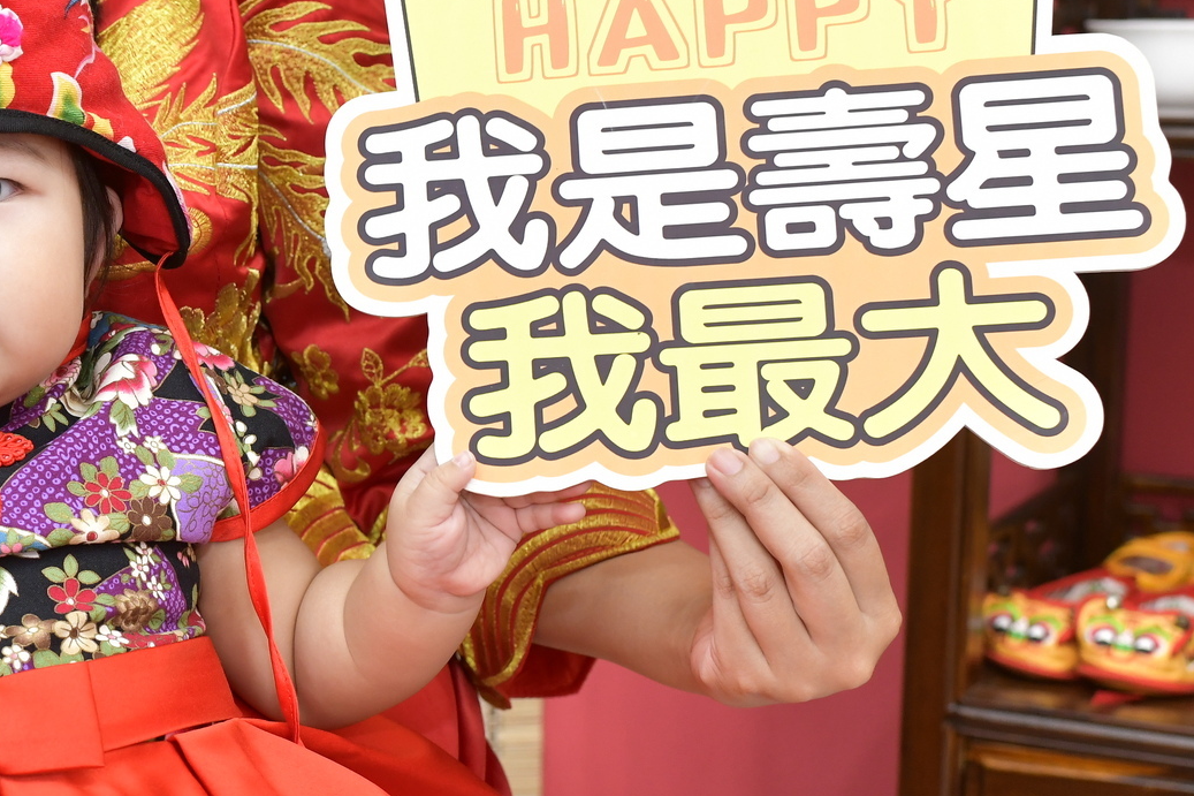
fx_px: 2686
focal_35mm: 81
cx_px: 23
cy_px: 444
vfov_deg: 16.8
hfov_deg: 24.0
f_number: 4.5
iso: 1000
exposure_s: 1/200
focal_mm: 35
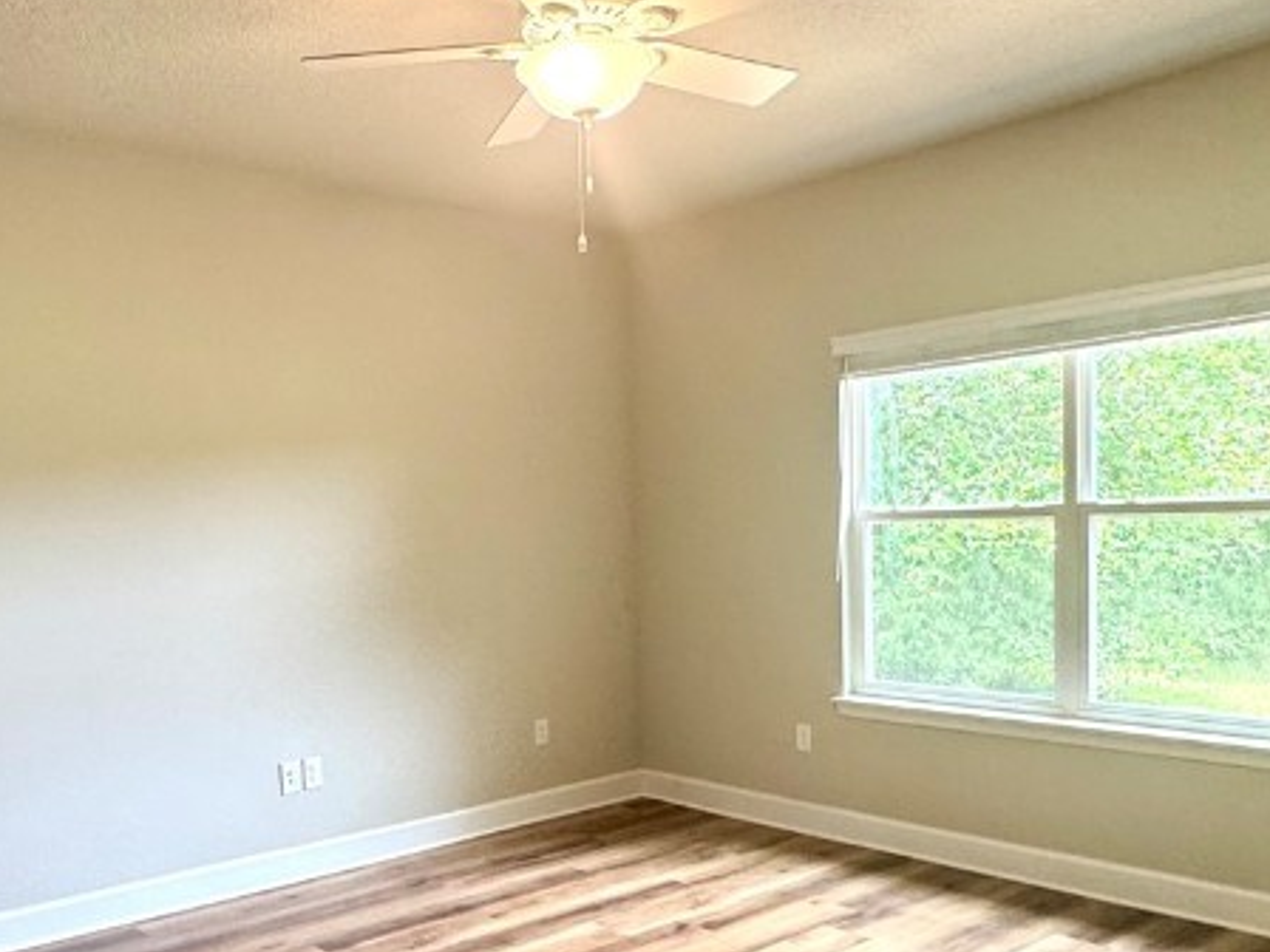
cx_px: 482
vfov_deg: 43.8
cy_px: 595
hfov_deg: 56.2
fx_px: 1174
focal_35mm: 32
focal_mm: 2.22
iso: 250
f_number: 2.2
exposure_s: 1/120
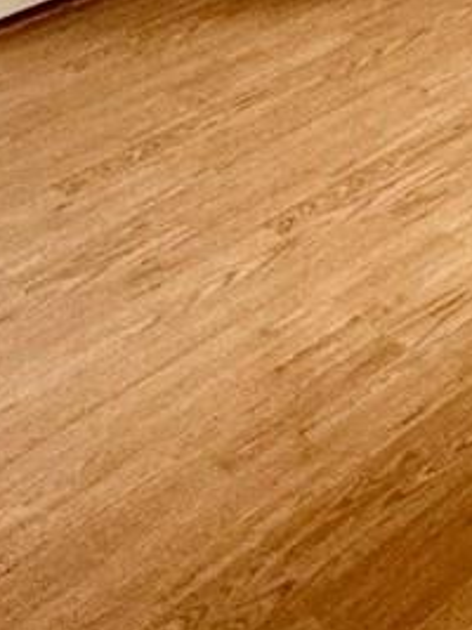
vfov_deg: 16.8
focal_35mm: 84
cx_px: 1067
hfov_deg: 13.7
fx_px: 1528
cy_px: -663
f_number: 2.2
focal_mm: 2.22
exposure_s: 1/120
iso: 250
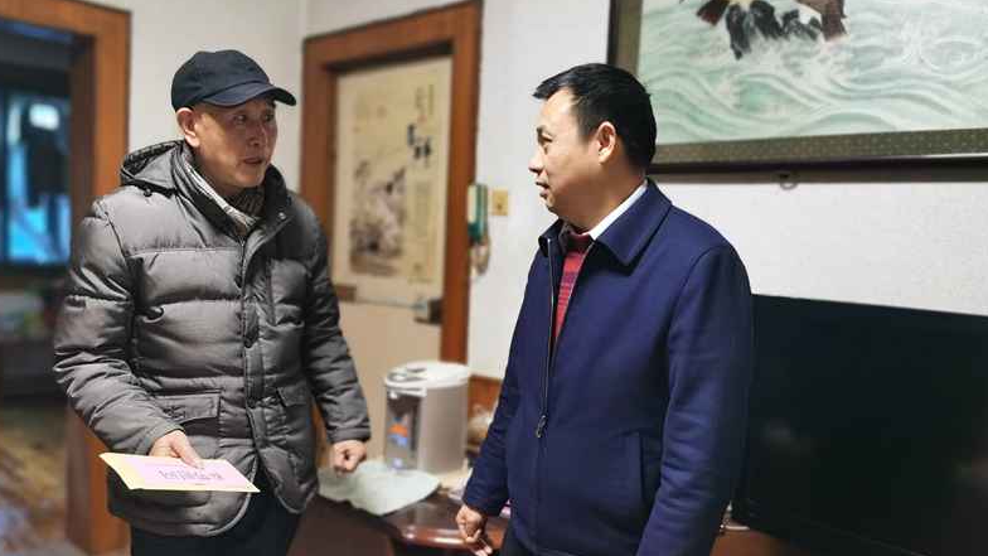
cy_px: 291
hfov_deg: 64.3
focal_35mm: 30
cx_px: 488
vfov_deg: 38.9
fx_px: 786
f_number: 1.6
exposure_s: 1/33.3
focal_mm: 5.56
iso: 640
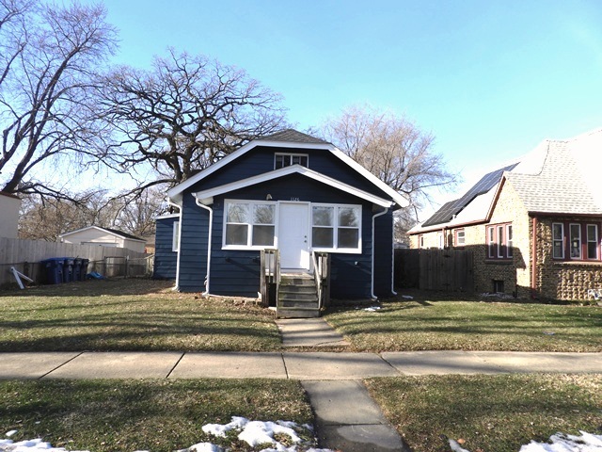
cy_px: 226
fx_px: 417
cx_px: 301
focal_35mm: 24
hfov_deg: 71.6
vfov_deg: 56.8
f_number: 3.3
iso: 100
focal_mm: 4.3
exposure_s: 1/800
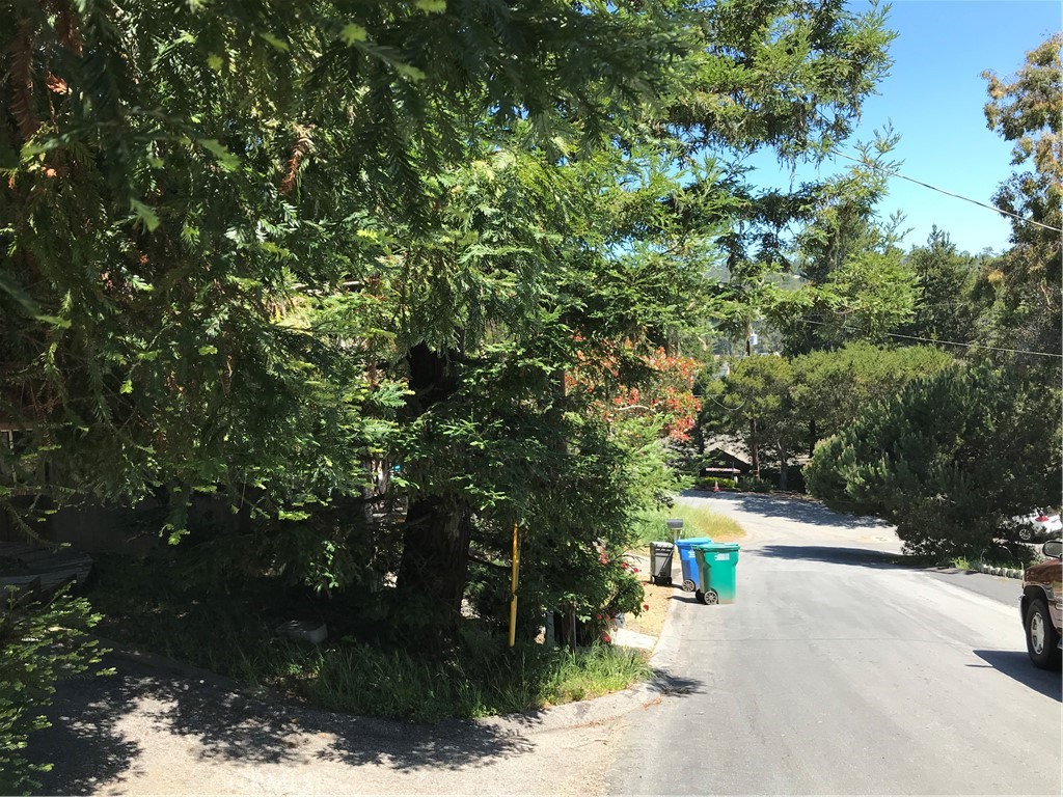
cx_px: 532
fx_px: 860
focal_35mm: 28
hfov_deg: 63.4
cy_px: 398
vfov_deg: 49.7
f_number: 1.8
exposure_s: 1/754
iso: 20
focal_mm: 3.99
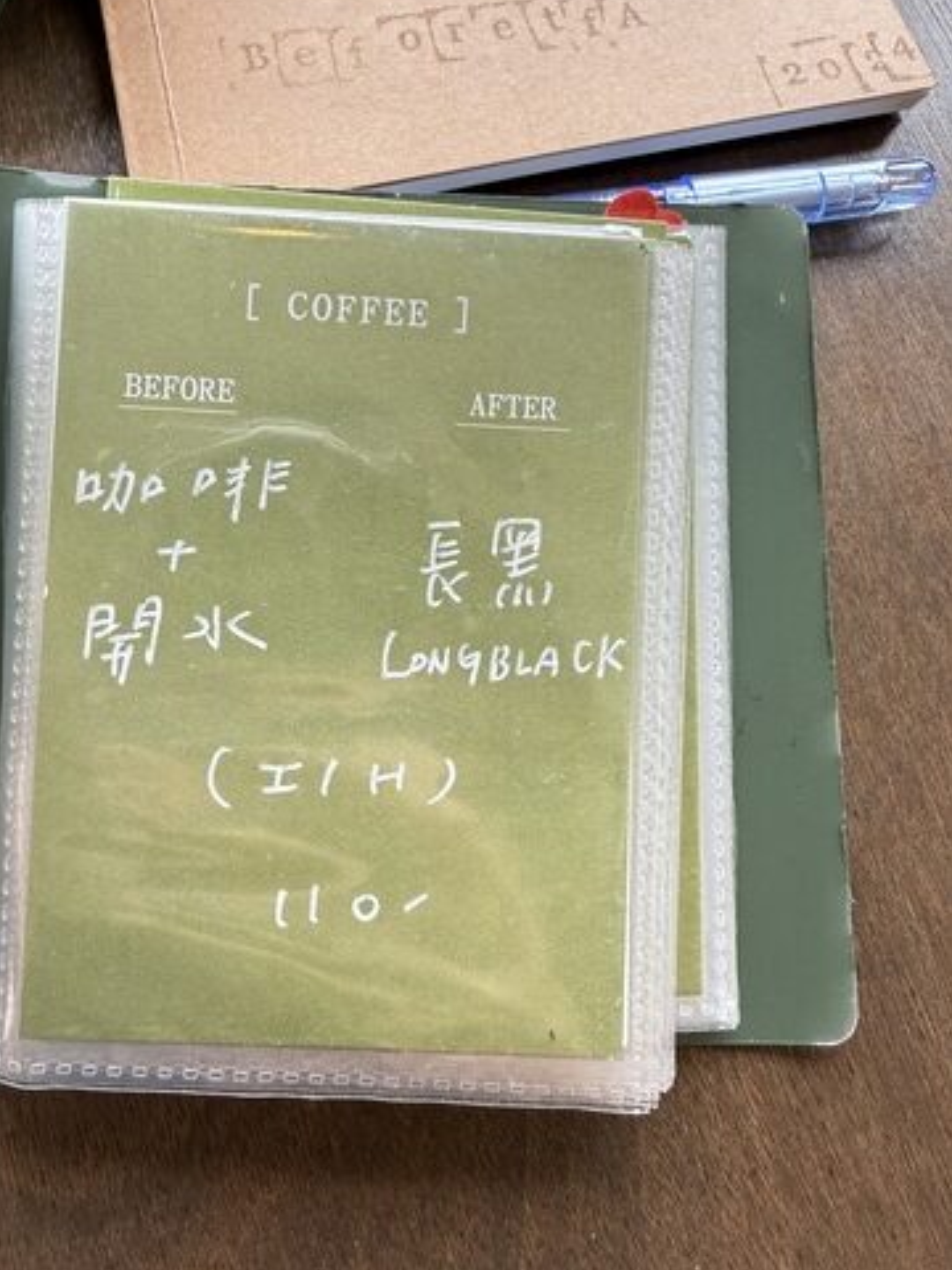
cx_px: 422
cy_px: 590
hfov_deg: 51.2
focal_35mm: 27
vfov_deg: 65.2
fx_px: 990
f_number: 2.2
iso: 125
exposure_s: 1/99
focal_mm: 2.22
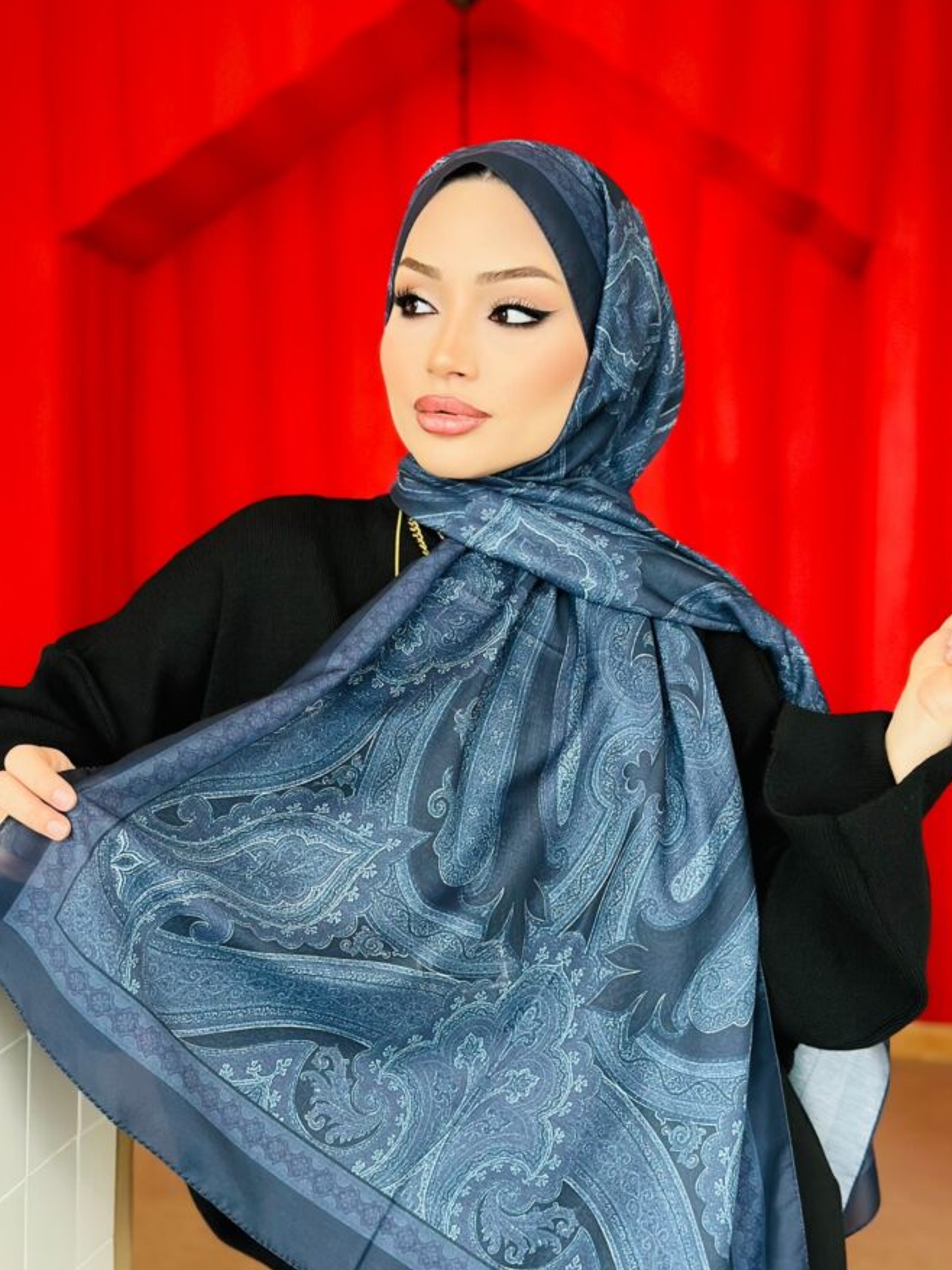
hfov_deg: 26.1
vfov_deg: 34.3
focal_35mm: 56
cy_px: 690
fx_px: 2054
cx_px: 488
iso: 200
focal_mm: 6.86
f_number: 1.78
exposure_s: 1/100
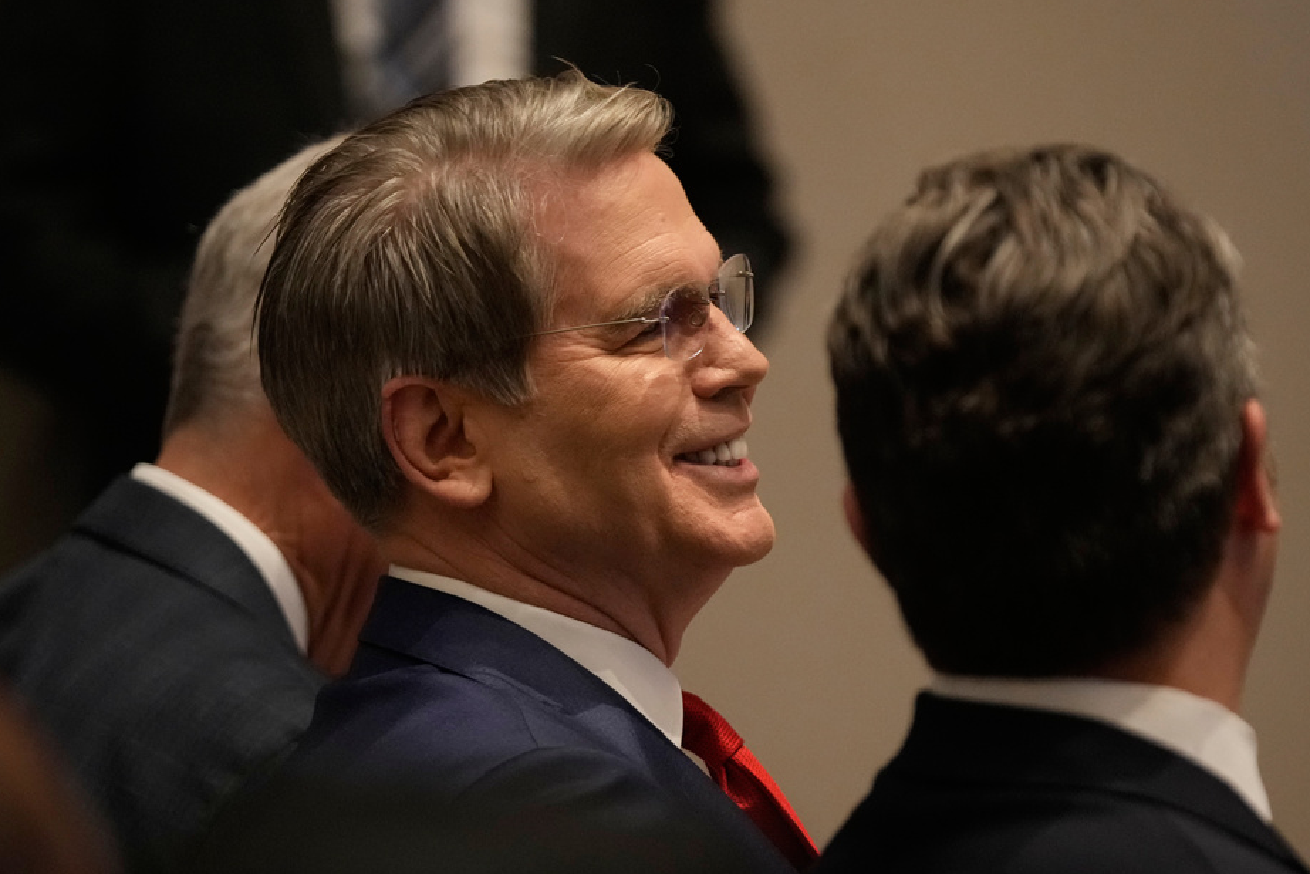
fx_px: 12009
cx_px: 615
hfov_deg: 6.2
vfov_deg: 4.2
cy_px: 467
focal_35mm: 330
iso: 4000
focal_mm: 198
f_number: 2.8
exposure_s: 1/250
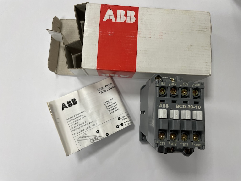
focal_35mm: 26
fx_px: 181
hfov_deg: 67.3
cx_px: 120
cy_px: 90
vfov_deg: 53.1
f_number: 1.6
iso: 80
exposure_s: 1/100
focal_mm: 4.2
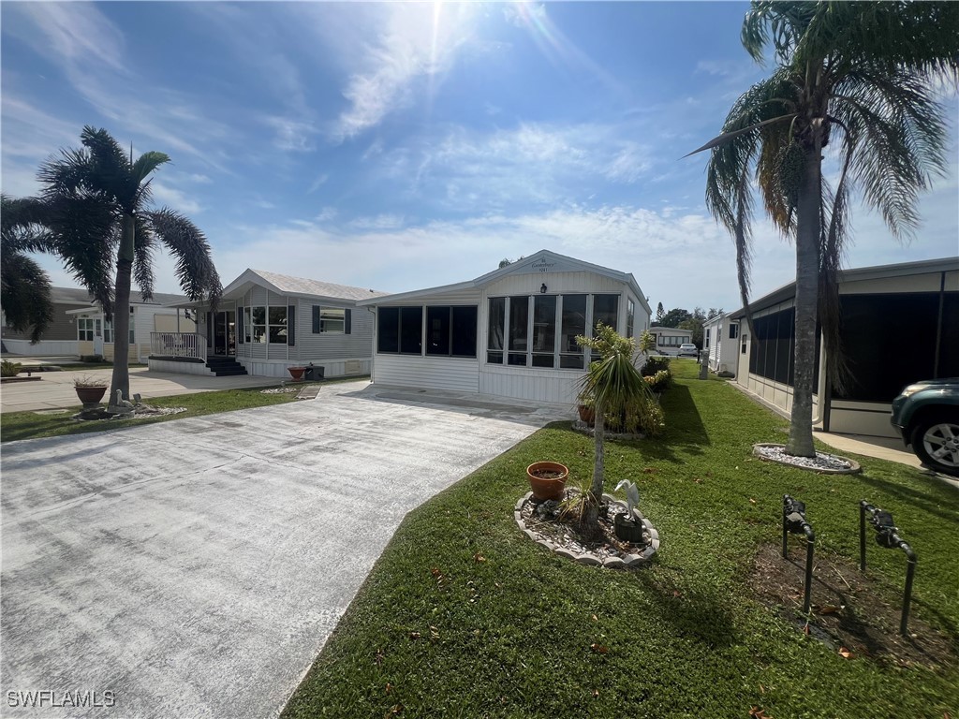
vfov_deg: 89.9
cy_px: 360
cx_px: 480
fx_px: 360
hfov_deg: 106.2
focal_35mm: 13
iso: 32
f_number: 1.8
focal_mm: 1.57
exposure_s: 1/5000
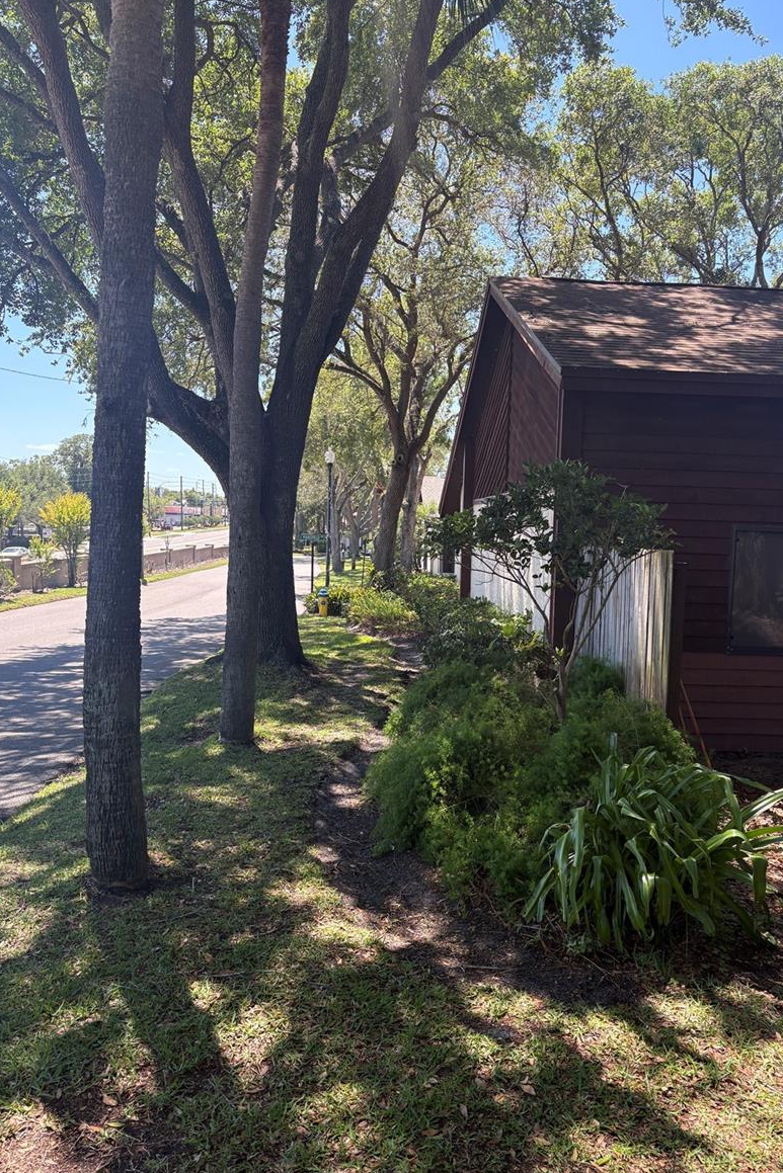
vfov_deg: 65.5
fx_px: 913
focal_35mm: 28
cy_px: 577
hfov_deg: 46.4
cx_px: 410
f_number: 1.6
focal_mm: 5.96
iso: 64
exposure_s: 1/635
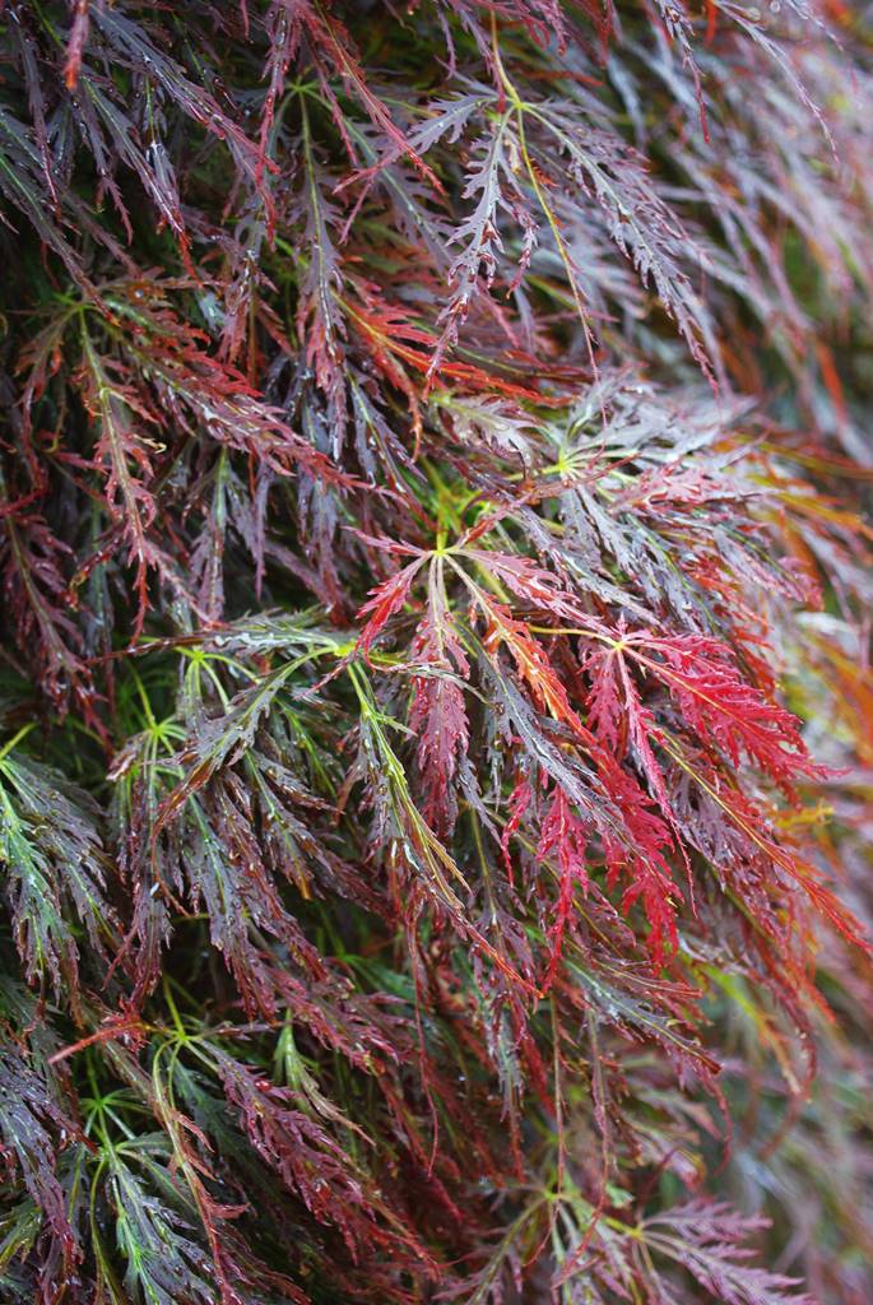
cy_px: 652
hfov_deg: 26.1
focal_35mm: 52
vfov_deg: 38.2
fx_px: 1887
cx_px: 436
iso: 100
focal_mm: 35
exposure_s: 1/45
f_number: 2.8
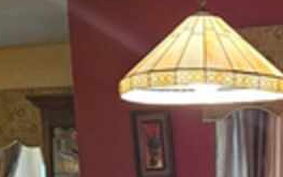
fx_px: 910
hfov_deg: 16.8
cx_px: 353
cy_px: 282
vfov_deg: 10.6
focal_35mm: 118
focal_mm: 6.3
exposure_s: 1/60
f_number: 1.7
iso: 800
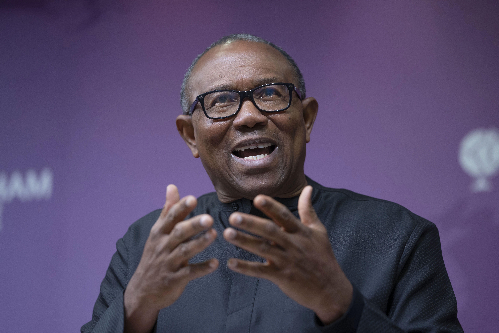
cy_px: 166
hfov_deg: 10.3
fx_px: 2772
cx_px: 250
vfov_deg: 6.9
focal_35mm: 200
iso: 1000
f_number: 2.8
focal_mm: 200
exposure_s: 1/320
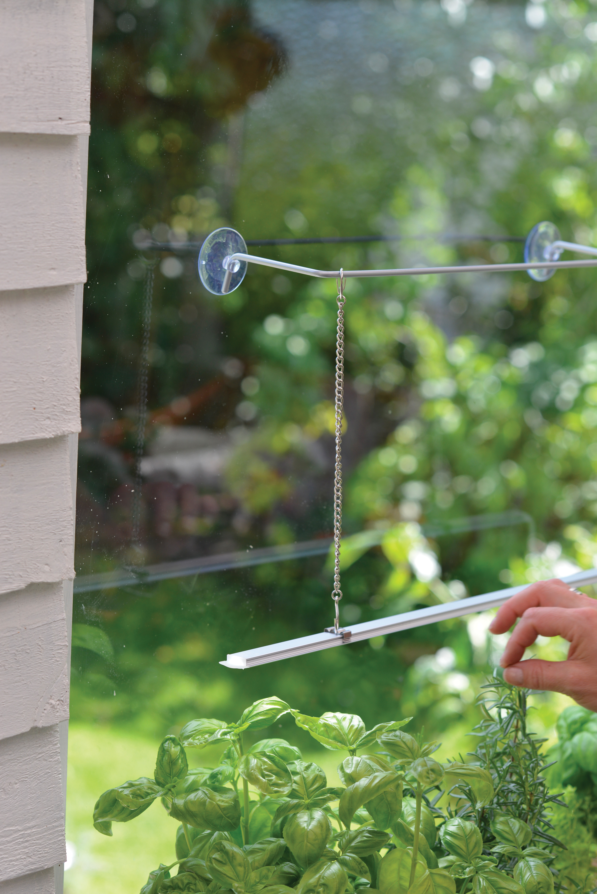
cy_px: 447
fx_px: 2112
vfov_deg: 23.9
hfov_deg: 16.1
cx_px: 298
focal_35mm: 85
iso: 400
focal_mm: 85
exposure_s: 1/400
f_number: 5
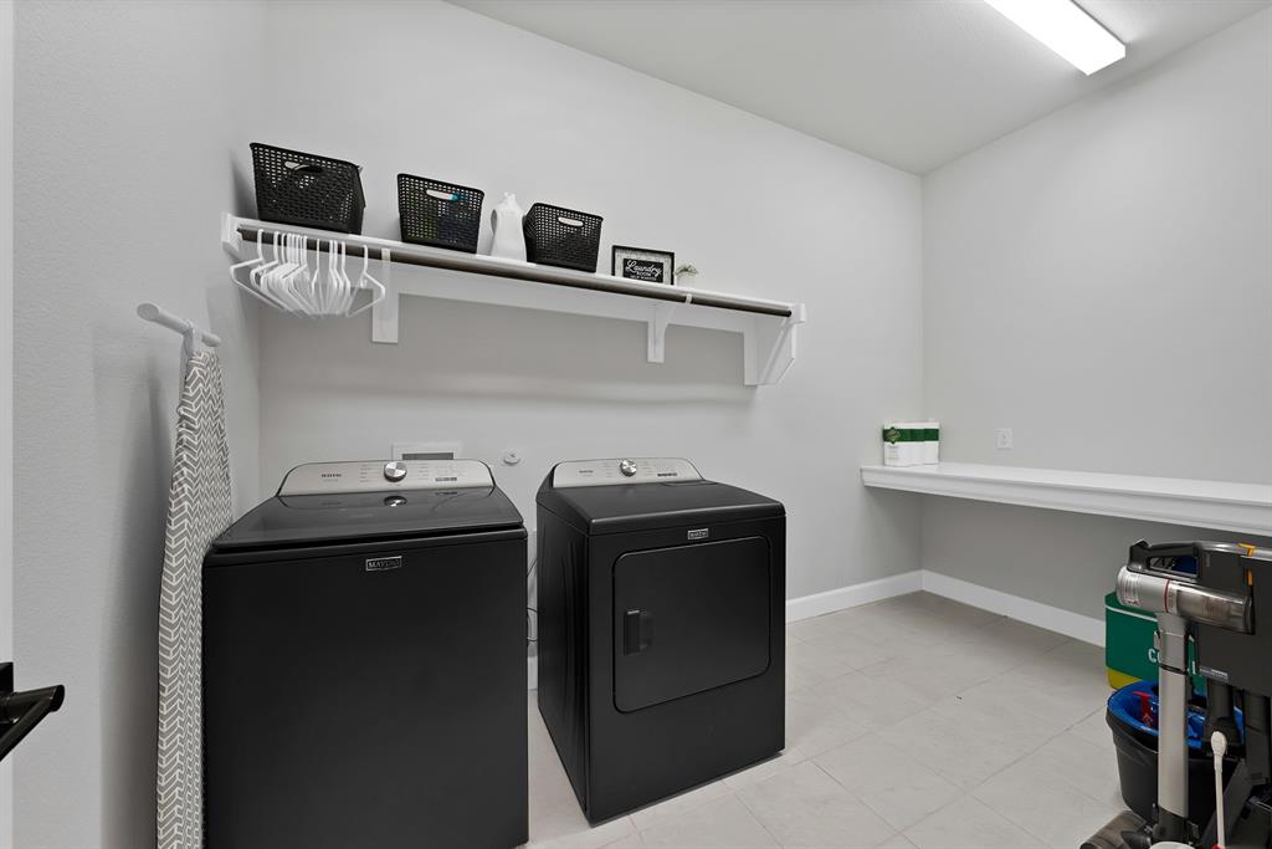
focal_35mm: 12
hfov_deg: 112.6
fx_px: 424
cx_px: 636
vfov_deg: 90.0
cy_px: 424
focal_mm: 12
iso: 640
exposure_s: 1/4
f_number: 9
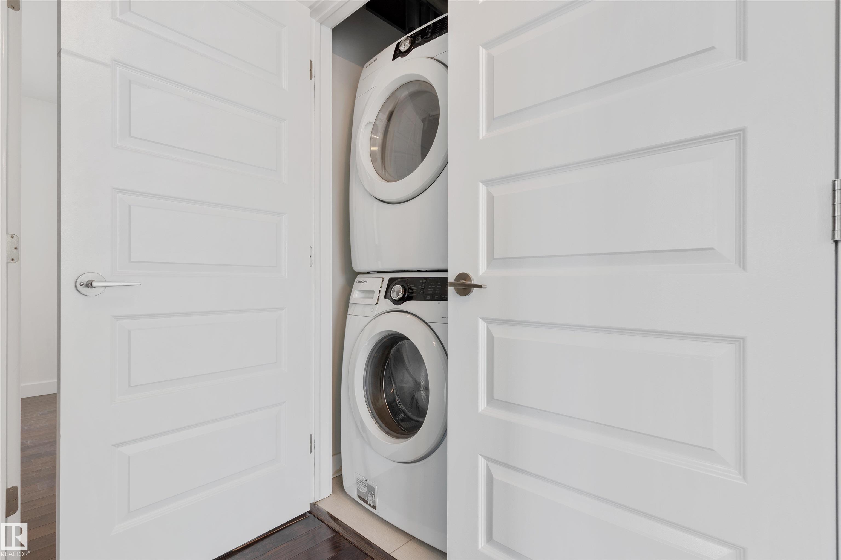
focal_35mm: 17
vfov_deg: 70.4
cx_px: 420
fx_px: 397
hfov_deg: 93.3
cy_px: 280
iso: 200
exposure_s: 1/3
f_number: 8
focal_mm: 17
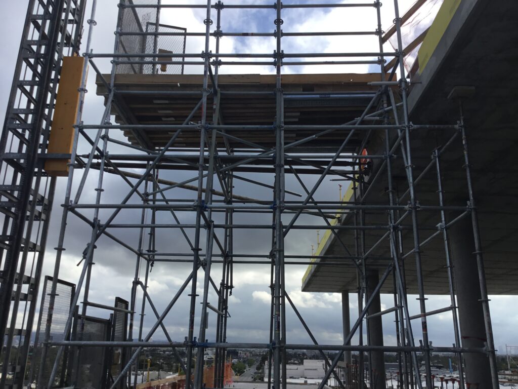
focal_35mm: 31
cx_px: 259
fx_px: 464
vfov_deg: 45.4
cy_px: 194
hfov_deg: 58.4
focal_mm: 3.3
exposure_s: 1/1072
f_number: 2.4
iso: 25
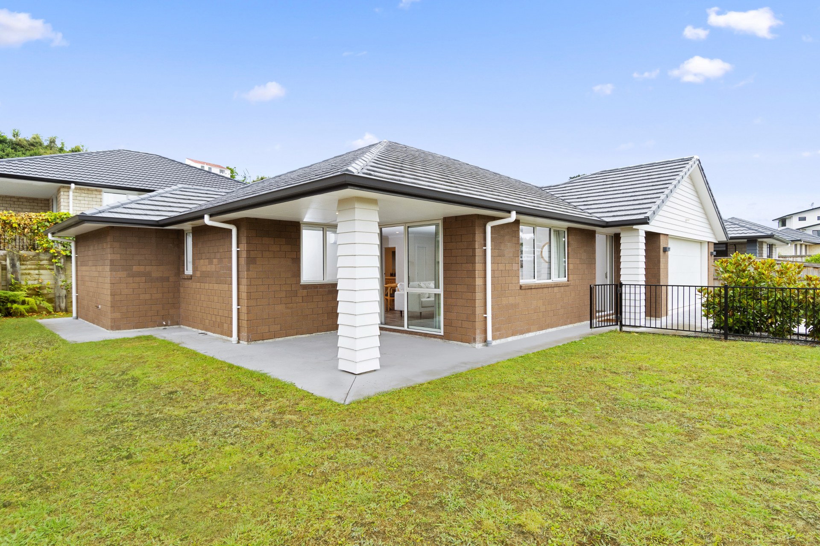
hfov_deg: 90.0
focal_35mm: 18
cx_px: 410
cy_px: 273
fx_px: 410
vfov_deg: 67.4
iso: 250
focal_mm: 12
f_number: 7.1
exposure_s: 1/200
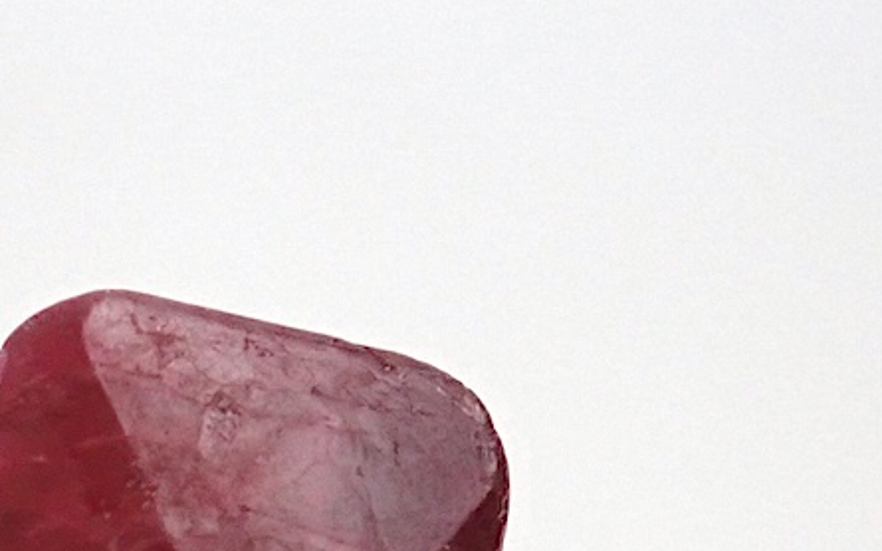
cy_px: 727
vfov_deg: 4.4
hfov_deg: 7.0
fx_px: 7162
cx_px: -77
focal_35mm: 298
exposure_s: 1/100
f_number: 4.9
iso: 400
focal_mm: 18
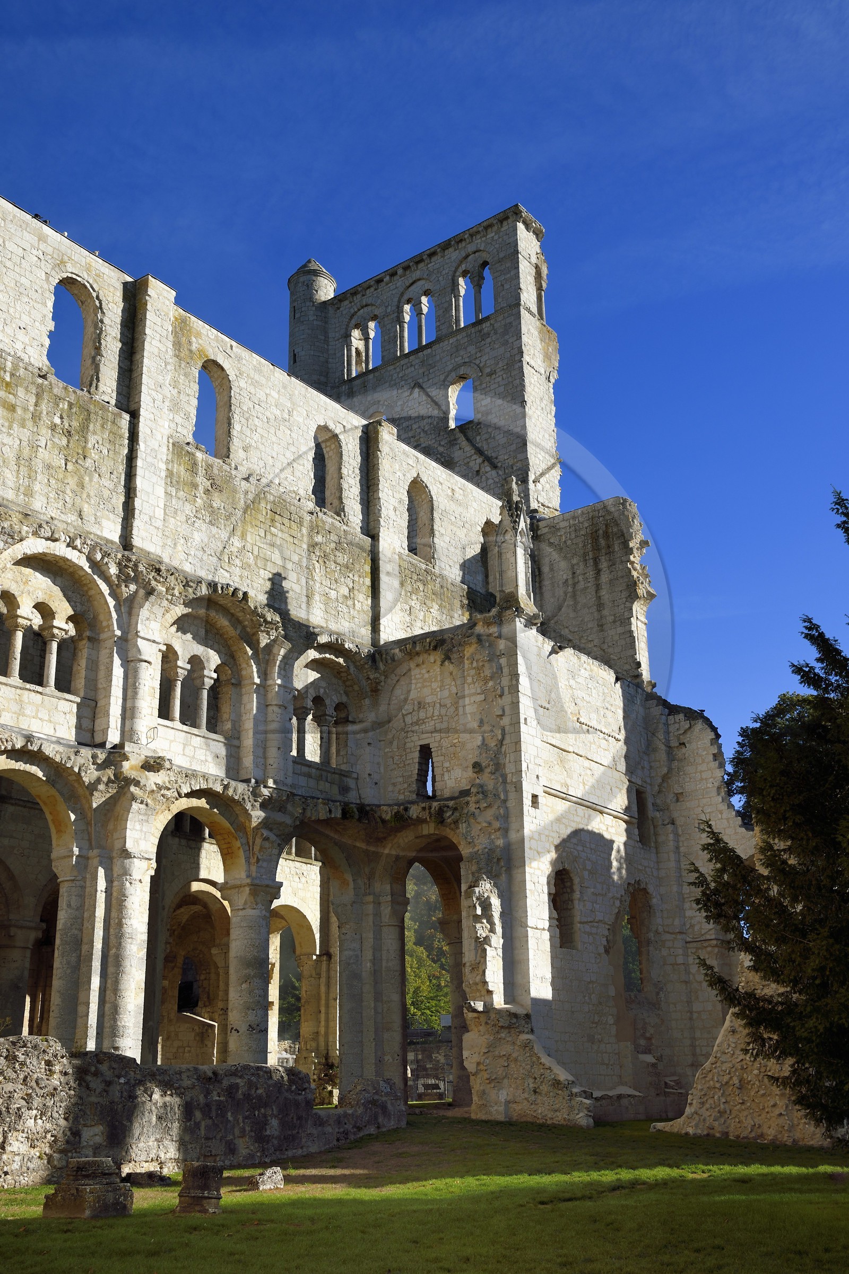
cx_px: 424
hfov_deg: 35.0
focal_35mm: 38
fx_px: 1345
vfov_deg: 50.7
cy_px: 637
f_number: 10
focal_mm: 38
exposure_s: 1/250
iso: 200
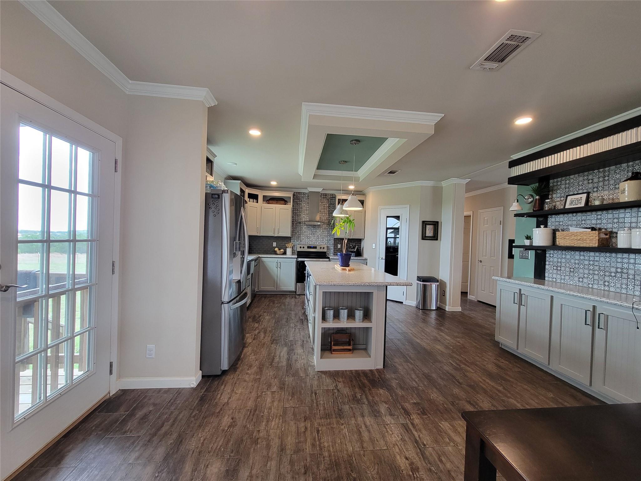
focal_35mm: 13
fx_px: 241
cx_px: 320
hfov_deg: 106.2
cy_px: 240
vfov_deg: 89.9
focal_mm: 2.2
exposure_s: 1/60
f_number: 2.2
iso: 200
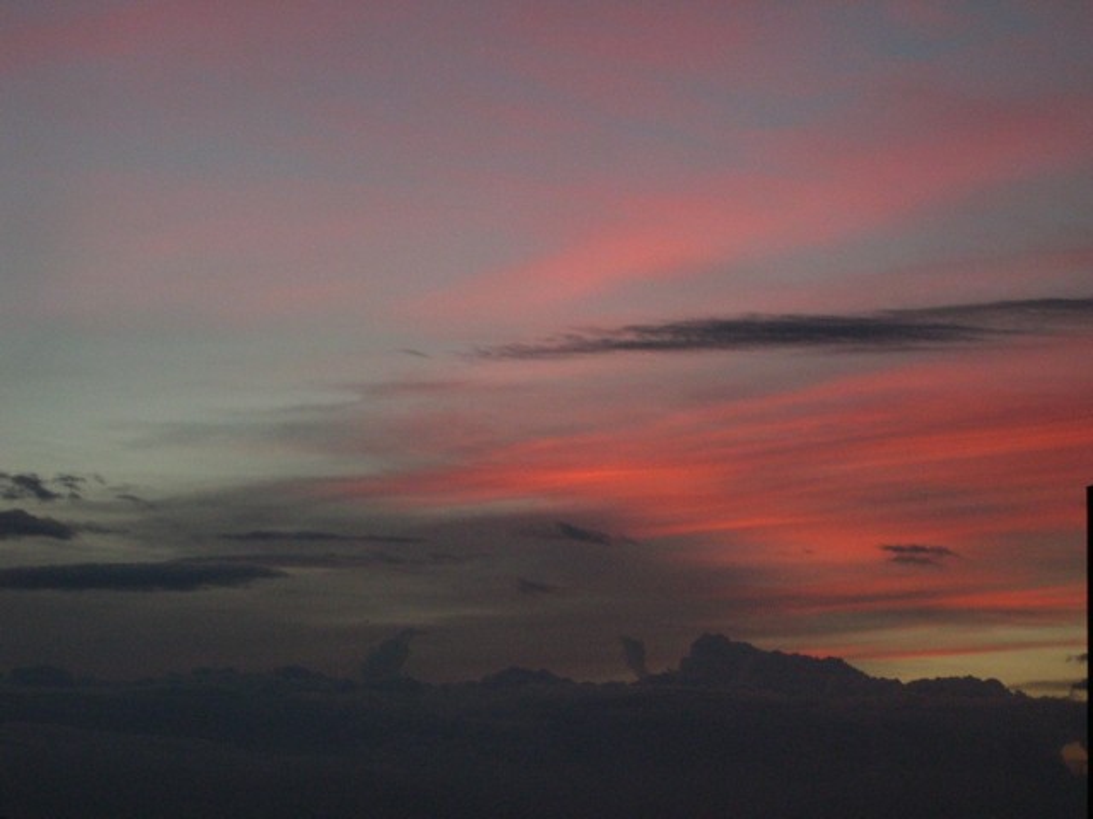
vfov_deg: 13.0
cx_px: 546
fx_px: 3600
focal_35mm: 114
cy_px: 410
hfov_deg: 17.3
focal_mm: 24
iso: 400
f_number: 4.9
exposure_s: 1/60
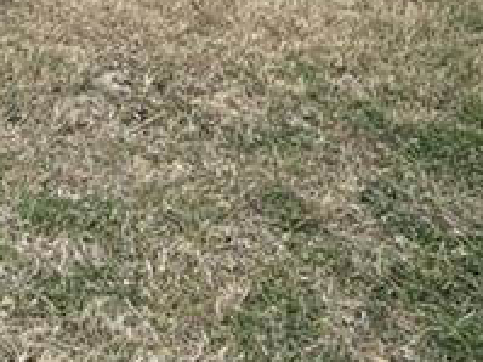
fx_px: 1004
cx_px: -49
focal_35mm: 72
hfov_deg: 25.1
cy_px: -151
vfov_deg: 18.5
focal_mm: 2.22
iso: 64
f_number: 2.2
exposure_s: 1/479
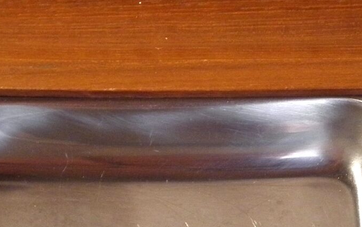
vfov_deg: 6.6
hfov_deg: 10.3
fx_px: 1973
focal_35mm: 200
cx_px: 423
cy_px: 86
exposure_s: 1/30
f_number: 4
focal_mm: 9.1
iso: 200
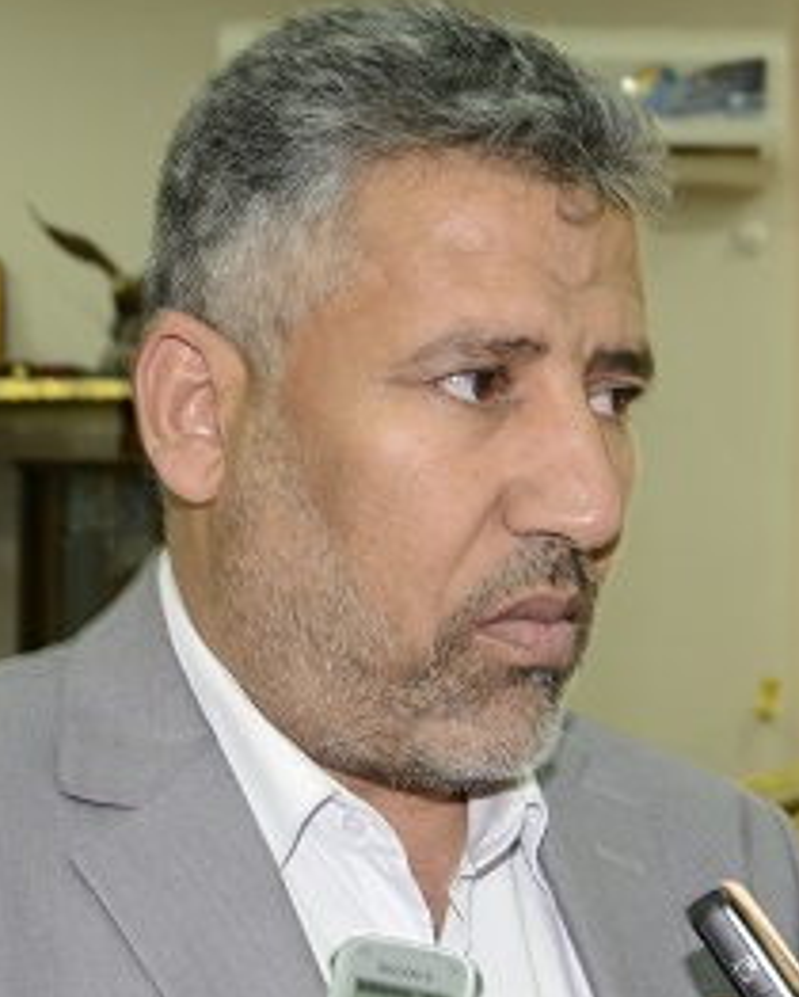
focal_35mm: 73
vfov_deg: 25.9
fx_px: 2155
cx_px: 434
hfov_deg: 21.0
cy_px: 677
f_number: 6.3
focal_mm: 34
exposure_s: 1/60
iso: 1000
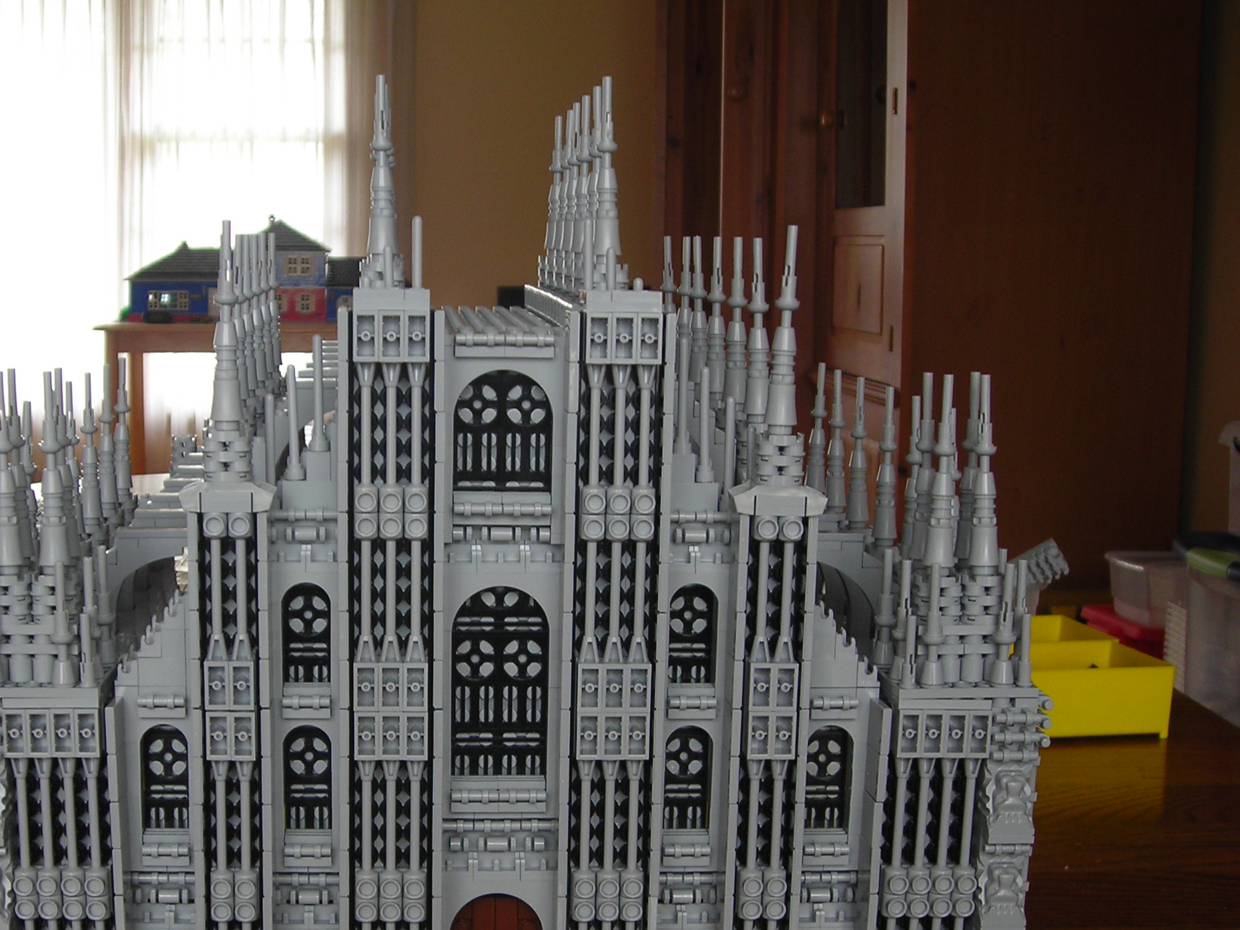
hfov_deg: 35.9
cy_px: 608
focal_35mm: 53
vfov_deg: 27.4
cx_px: 448
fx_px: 1899
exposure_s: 1/4.8
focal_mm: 6.3
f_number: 3.2
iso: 50
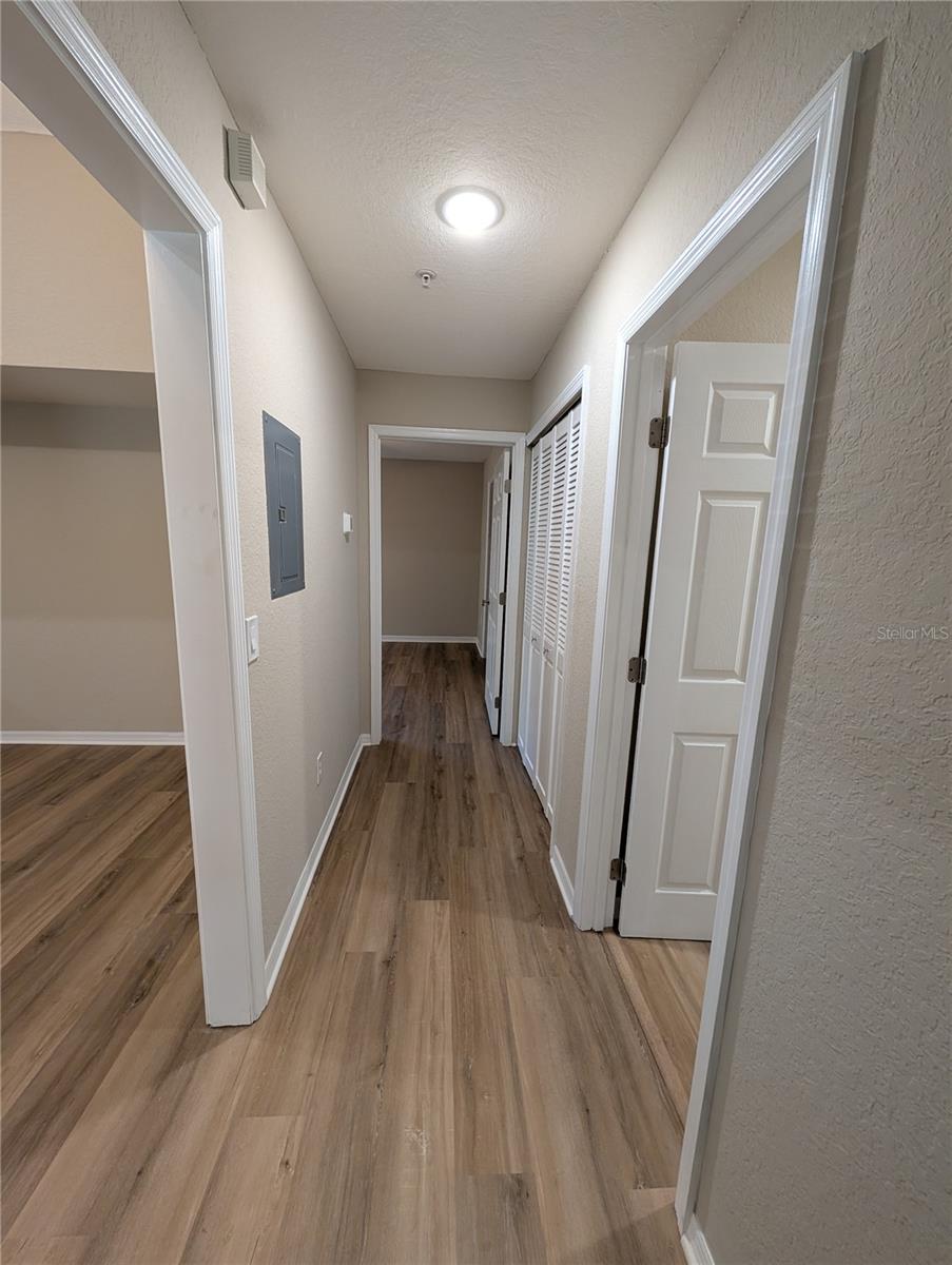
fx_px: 439
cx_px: 476
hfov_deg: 94.6
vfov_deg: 110.5
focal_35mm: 12
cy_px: 632
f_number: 1.7
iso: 148
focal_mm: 2.02
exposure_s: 1/60
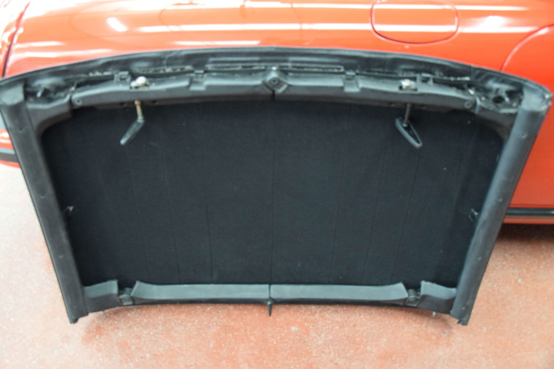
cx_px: 277
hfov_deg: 59.5
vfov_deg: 41.7
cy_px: 184
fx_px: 485
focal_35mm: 32
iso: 3200
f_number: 3.8
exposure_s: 1/25
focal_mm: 21
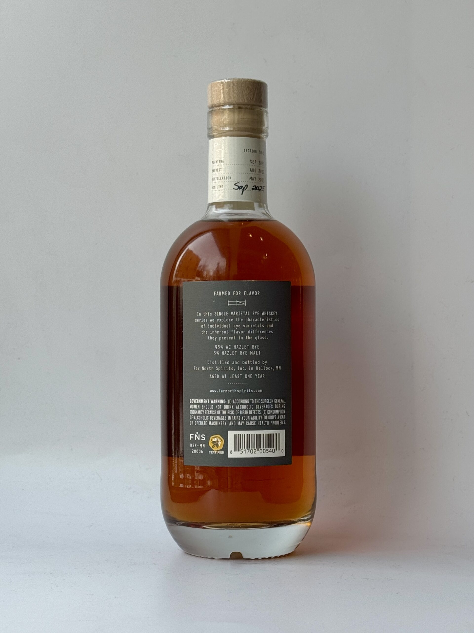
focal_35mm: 48
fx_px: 876
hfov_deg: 30.3
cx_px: 237
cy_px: 316
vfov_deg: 39.7
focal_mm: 6.76
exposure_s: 1/121
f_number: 1.78
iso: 50
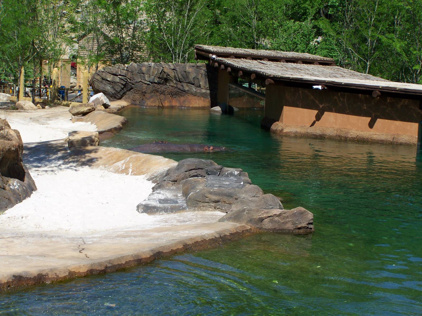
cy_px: 158
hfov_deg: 25.3
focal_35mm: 77
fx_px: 939
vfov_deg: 19.1
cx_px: 211
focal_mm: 12.8
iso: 64
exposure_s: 1/400
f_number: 4.5
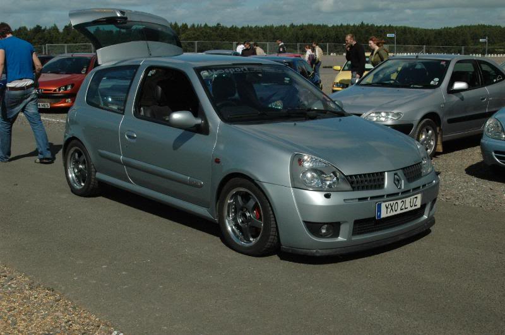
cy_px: 168
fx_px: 651
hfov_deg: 42.4
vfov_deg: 28.9
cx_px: 252
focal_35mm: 46
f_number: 13
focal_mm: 31
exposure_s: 1/640
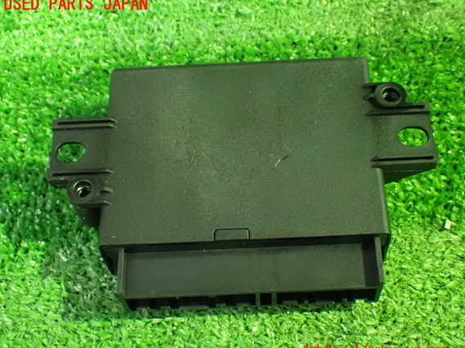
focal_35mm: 57
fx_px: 766
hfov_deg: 33.8
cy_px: 178
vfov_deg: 25.7
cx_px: 245
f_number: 3.3
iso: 1600
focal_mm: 9.65
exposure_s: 1/15
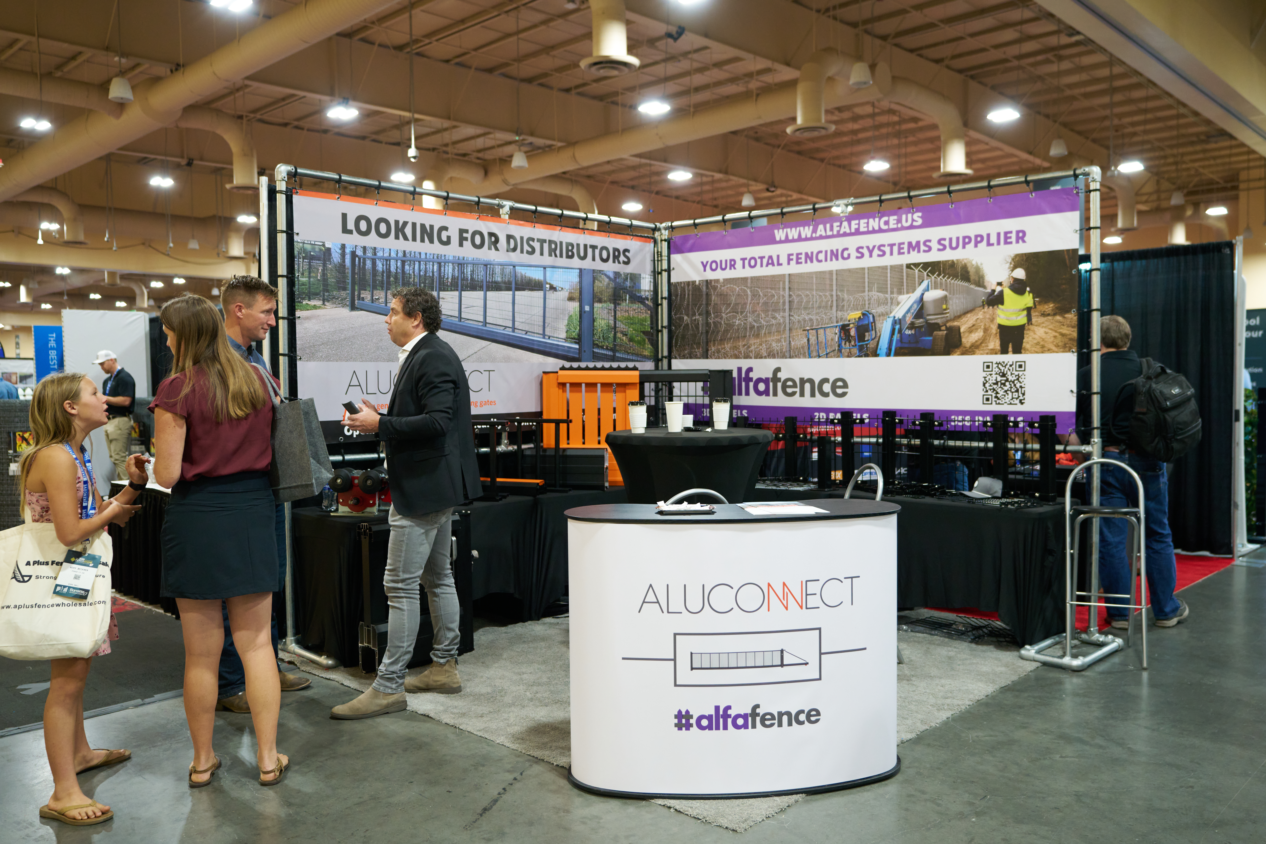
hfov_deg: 65.5
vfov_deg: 46.4
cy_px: 422
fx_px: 985
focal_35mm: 28
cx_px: 633
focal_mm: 28
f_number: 2.8
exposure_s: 1/125
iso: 2500
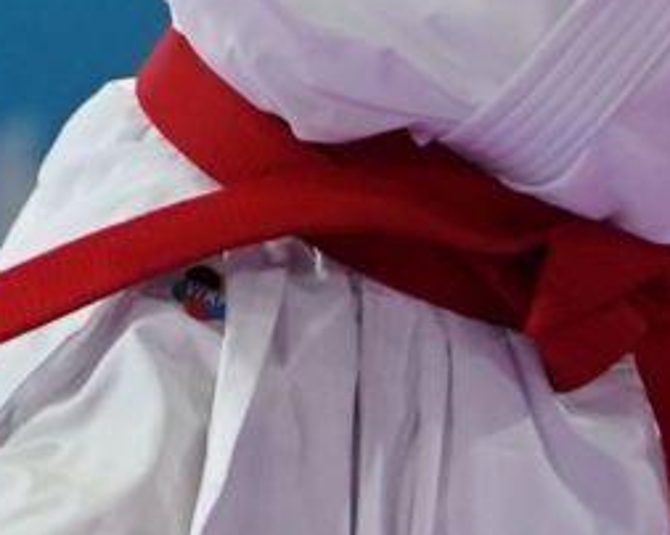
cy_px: -561
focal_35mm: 1645
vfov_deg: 0.9
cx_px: -493
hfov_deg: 1.2
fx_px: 32594
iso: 1250
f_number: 2.8
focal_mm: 164
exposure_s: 1/1000
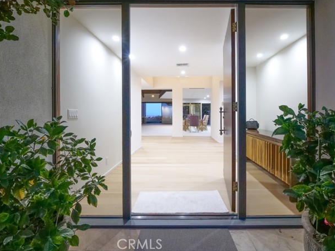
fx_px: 164
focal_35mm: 17
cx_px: 176
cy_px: 119
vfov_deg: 74.6
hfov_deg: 91.0
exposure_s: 1/10
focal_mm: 8
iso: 2000
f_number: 8
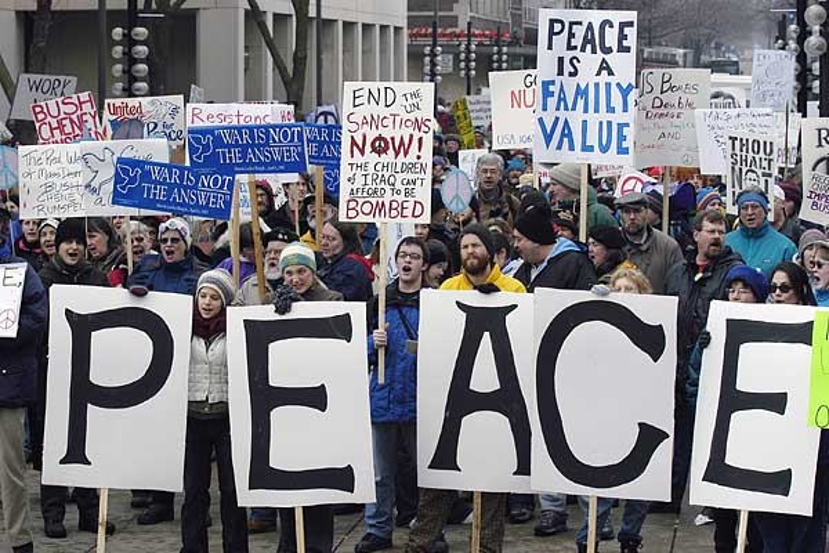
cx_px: 414
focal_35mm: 120
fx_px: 2763
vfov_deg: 11.4
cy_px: 276
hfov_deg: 17.1
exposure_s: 1/250
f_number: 5.6
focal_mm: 80
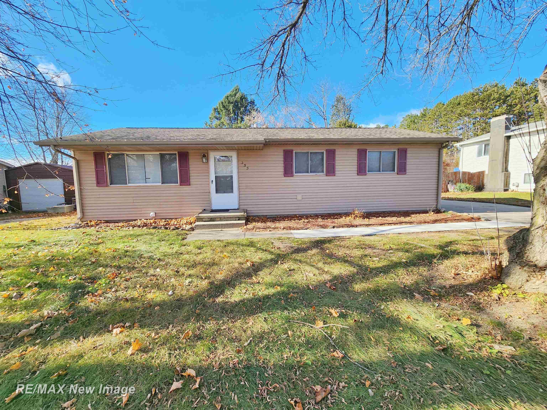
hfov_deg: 106.2
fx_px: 205
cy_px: 205
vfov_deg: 89.9
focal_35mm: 13
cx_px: 274
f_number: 2.2
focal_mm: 2.2
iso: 50
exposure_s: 1/724
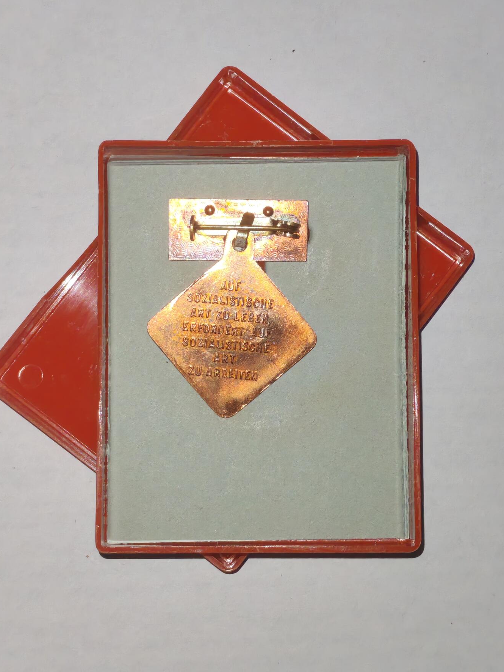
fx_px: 1340
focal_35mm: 69
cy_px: 334
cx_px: 252
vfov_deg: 28.2
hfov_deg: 21.3
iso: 400
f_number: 1.95
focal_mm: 5.52
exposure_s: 1/100
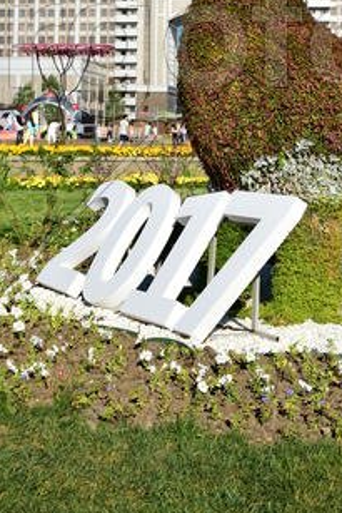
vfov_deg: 28.4
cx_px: 241
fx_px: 968
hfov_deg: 19.9
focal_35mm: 68
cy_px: 47
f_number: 9
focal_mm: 24
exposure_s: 1/250
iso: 100
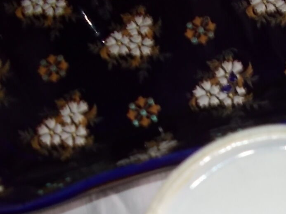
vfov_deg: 22.9
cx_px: 304
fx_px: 496
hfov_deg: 29.4
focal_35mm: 60
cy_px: 238
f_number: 3.2
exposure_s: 1/25
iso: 200
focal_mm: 4.6
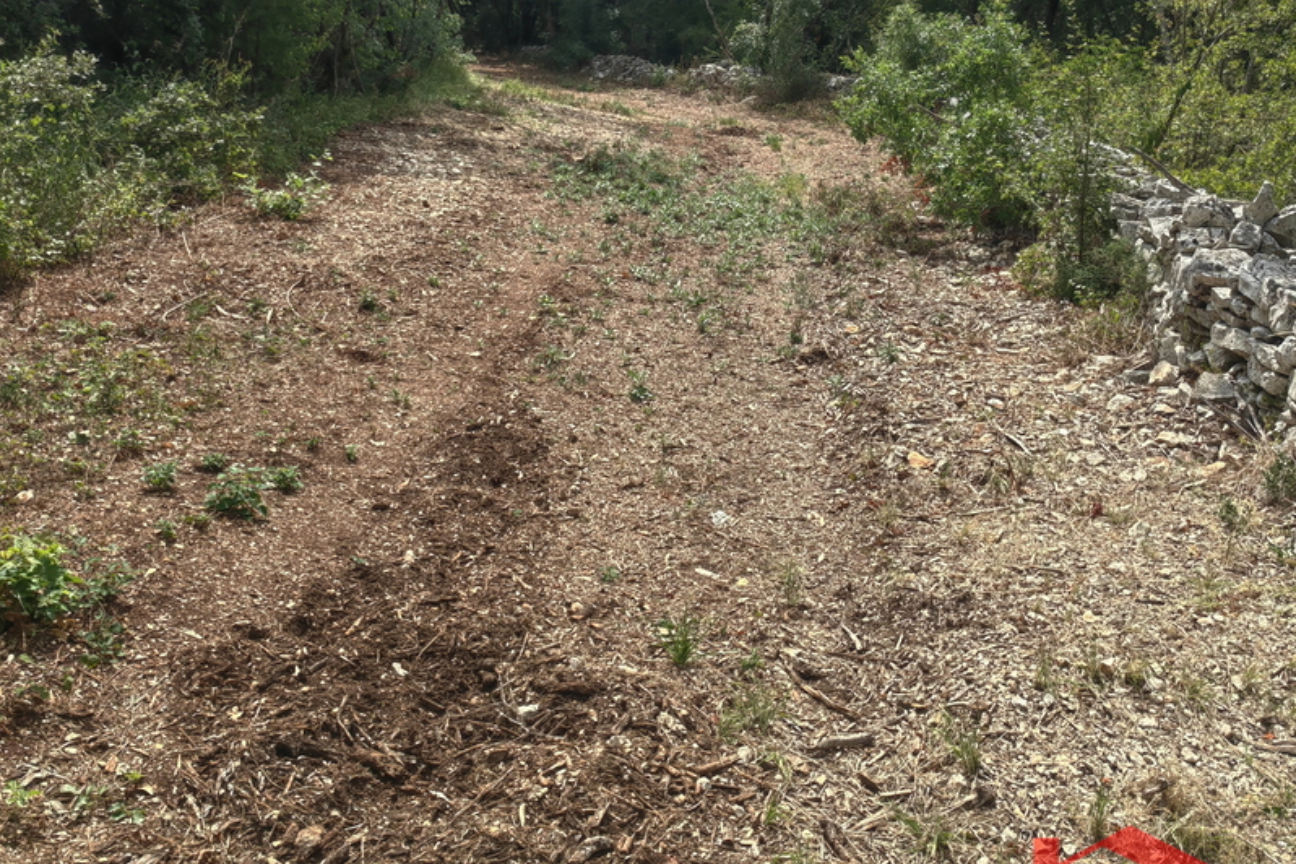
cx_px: 656
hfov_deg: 50.7
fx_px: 1368
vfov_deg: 34.1
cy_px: 190
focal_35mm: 38
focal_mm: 5.54
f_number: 1.8
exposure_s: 1/6250
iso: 50
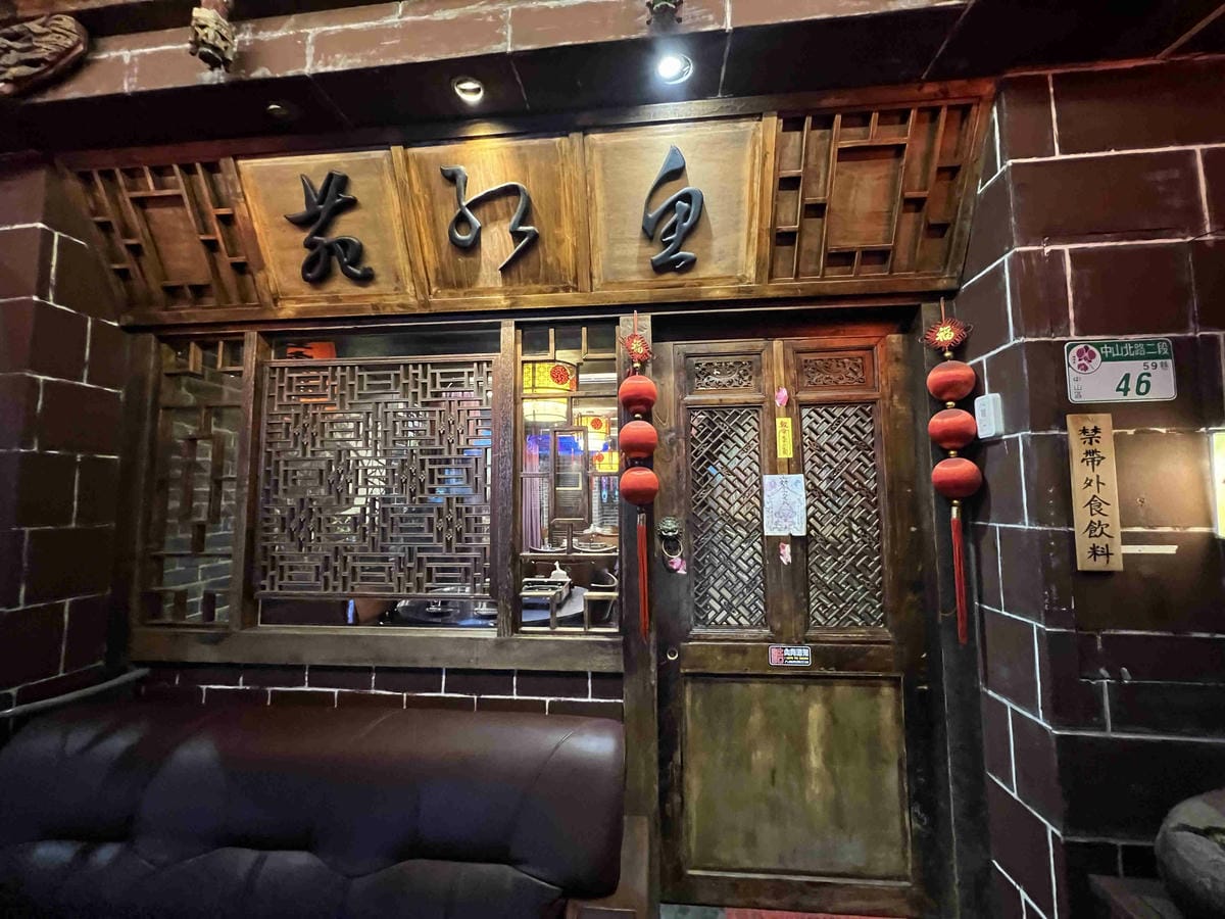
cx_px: 612
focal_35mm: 13
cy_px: 460
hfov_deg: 106.2
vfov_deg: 89.9
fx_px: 460
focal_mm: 1.57
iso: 1000
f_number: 1.8
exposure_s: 1/60
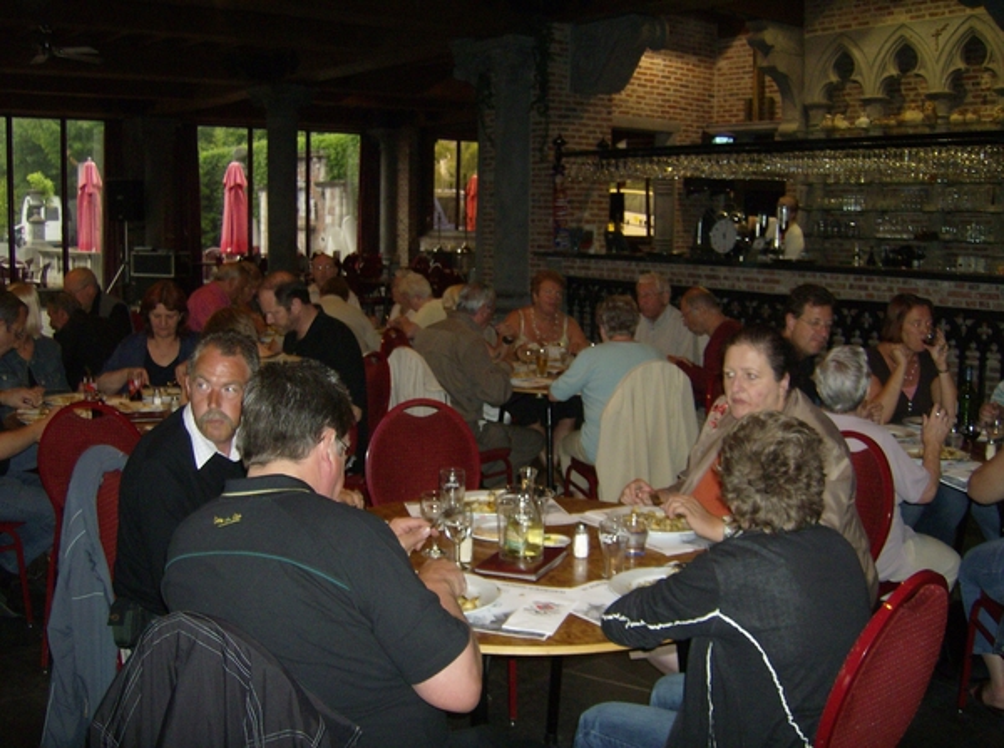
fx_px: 1042
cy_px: 374
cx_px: 502
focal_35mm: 36
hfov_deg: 51.5
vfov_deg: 39.5
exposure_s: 1/60
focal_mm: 6
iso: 200
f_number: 2.8
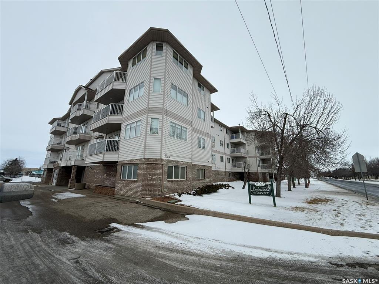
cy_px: 142
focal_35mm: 14
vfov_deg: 85.7
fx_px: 153
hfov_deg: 102.1
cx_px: 190
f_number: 2.2
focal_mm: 2.22
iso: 50
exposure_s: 1/2717
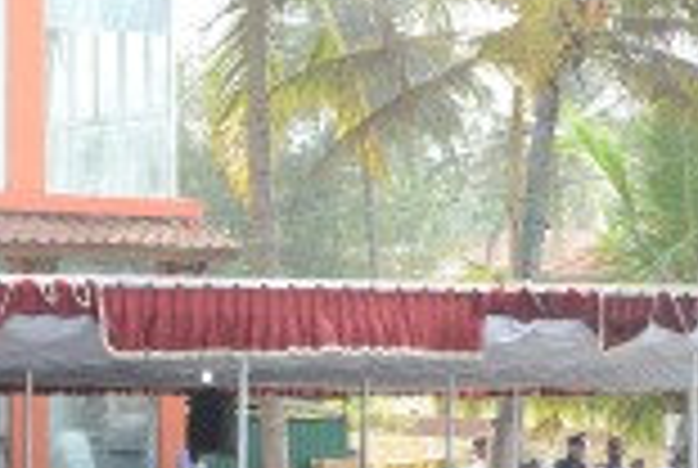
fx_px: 2623
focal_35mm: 135
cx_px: 480
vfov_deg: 10.0
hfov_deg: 15.1
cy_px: 648
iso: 500
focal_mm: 35
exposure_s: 1/125
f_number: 11
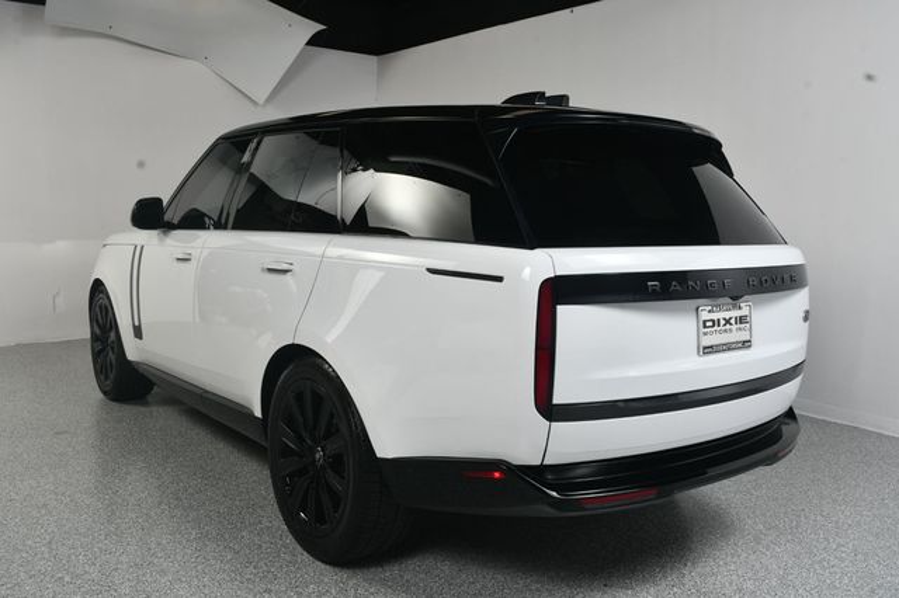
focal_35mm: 33
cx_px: 450
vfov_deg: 39.9
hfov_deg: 57.2
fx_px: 824
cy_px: 299
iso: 100
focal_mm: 22
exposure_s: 1/160
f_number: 13
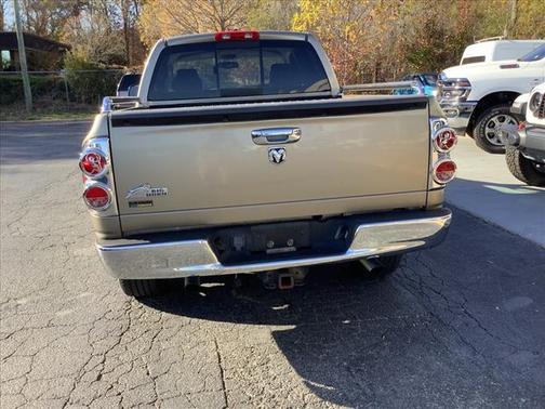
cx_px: 272
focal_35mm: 31
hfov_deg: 58.4
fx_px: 488
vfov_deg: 45.4
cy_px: 204
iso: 25
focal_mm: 3.3
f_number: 2.4
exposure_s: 1/215
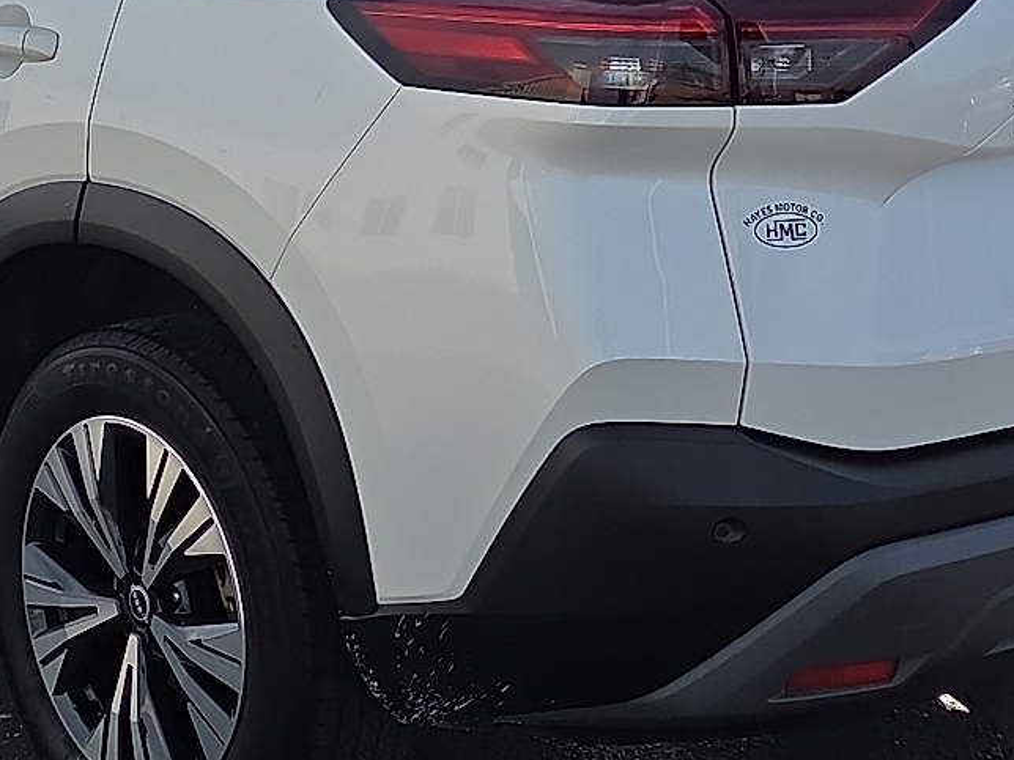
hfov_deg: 22.4
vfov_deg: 16.9
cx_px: 340
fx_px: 2548
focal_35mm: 87
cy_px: 170
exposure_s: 1/2500
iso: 25
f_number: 1.8
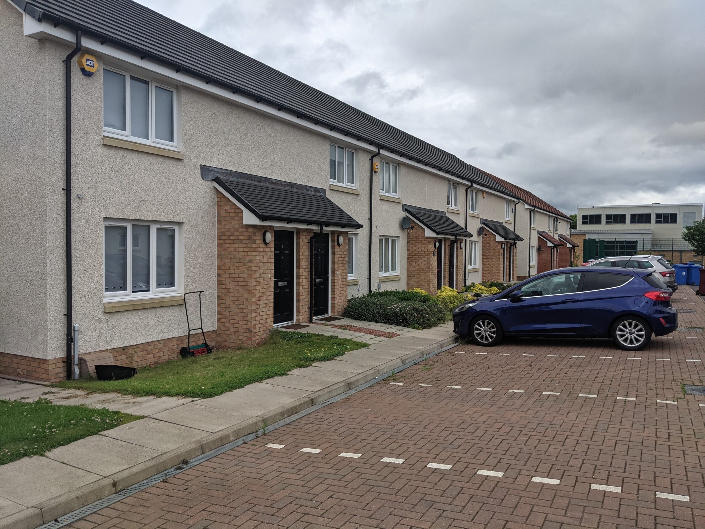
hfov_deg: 65.3
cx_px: 352
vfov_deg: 51.4
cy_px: 264
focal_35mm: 27
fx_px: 550
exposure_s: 1/2924
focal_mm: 4.44
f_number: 1.8
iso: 49
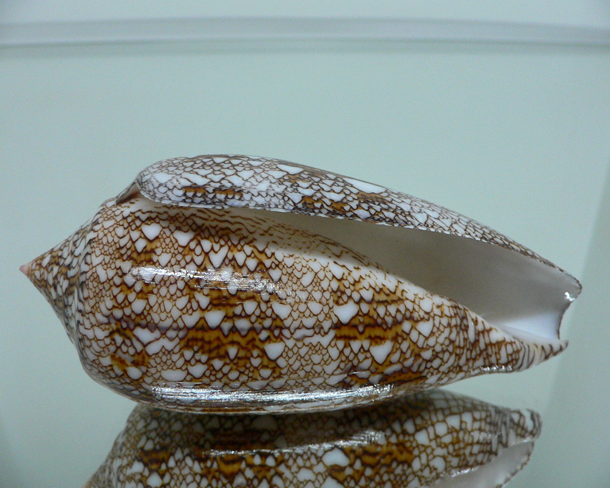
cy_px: 242
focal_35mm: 37
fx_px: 668
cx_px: 305
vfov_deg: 40.1
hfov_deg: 49.1
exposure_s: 1/50
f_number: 2.8
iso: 200
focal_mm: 4.6
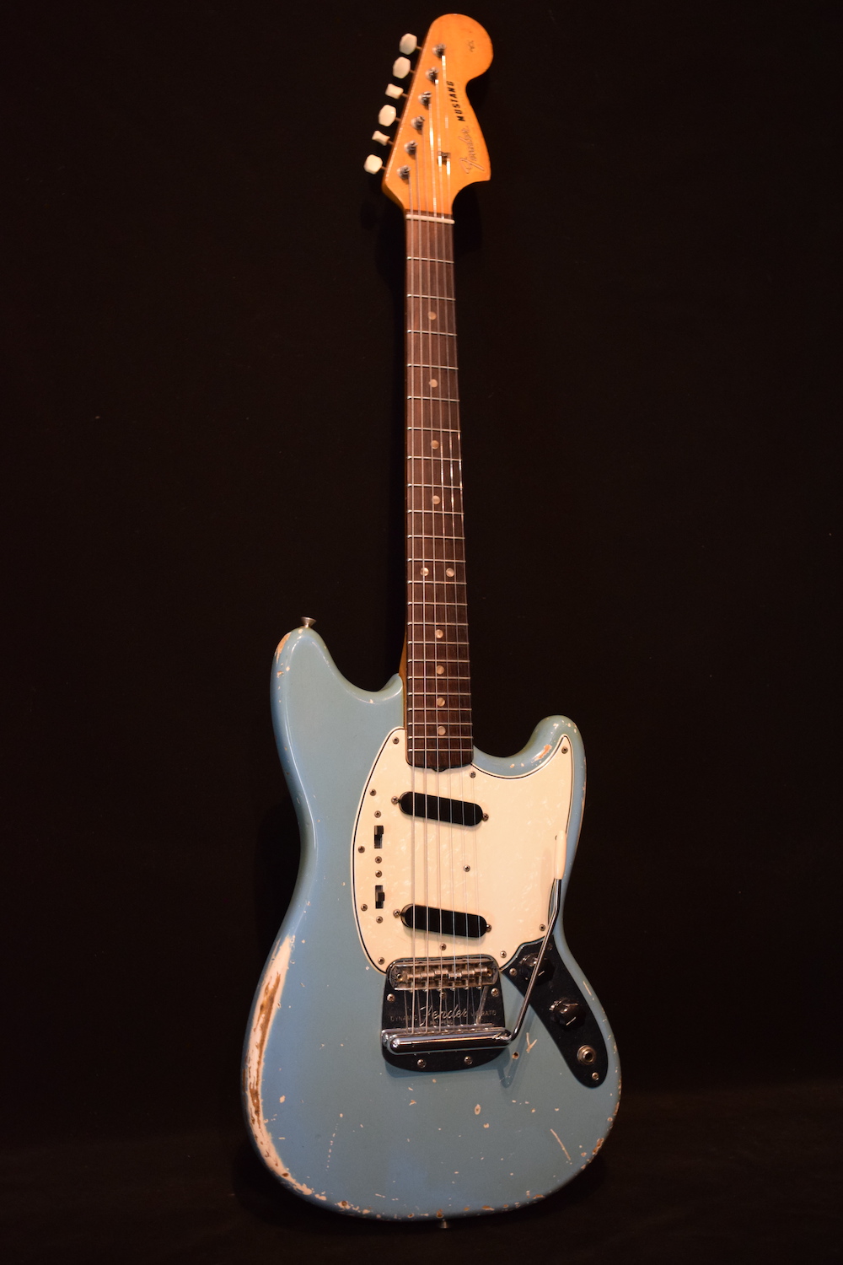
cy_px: 632
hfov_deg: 31.9
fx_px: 1475
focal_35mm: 42
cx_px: 422
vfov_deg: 46.4
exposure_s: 1/30
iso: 1800
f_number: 4.2
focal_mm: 28
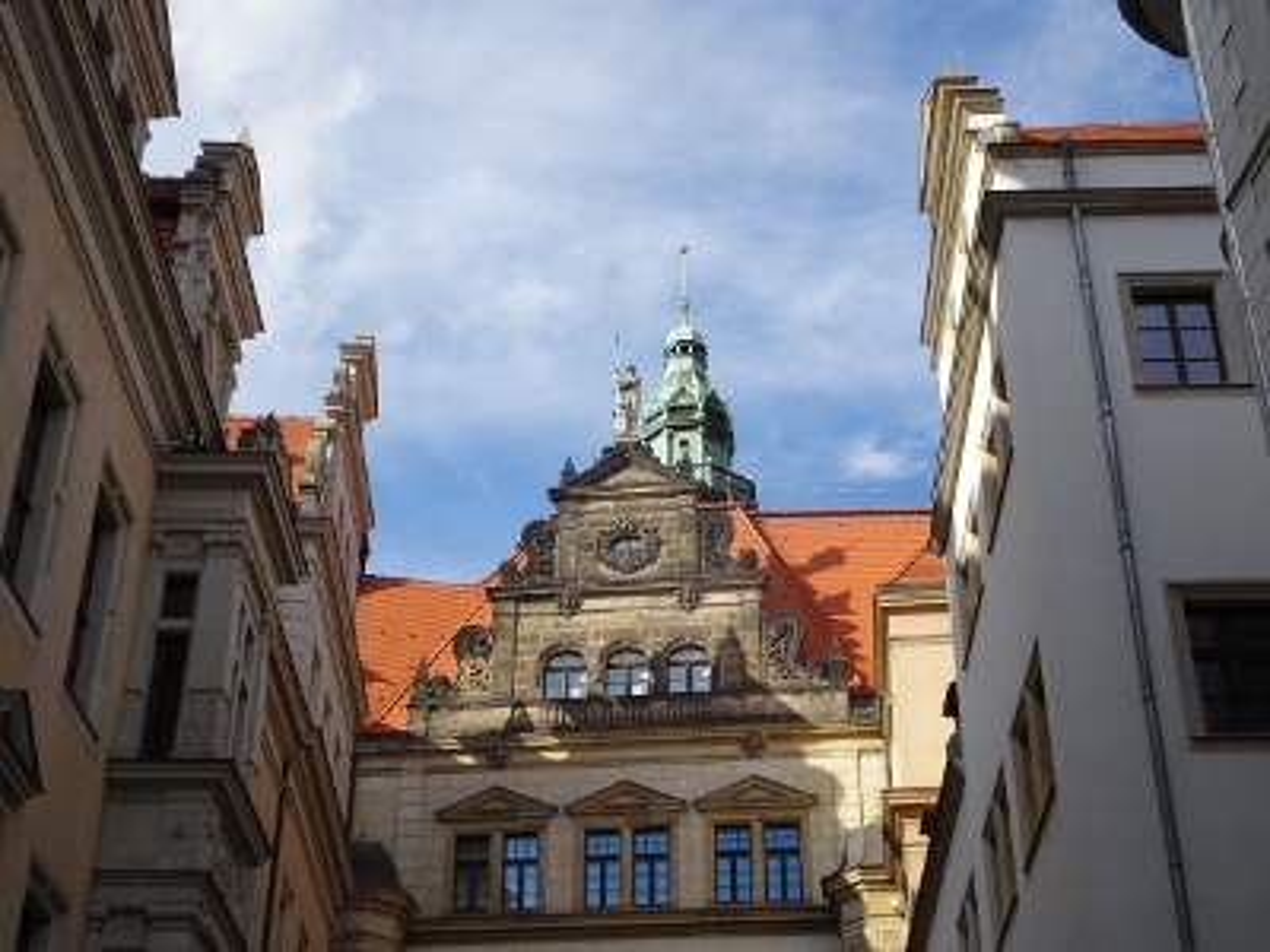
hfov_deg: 39.7
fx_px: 1761
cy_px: 476
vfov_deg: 30.3
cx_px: 635
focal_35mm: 48
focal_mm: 8.18
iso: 80
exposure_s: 1/500
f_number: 4.5
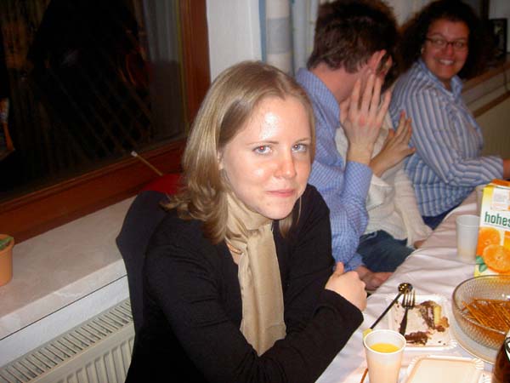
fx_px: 575
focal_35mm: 39
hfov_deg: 47.9
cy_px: 192
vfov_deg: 36.8
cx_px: 255
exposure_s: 1/59.5
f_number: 2.8
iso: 100
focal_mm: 8
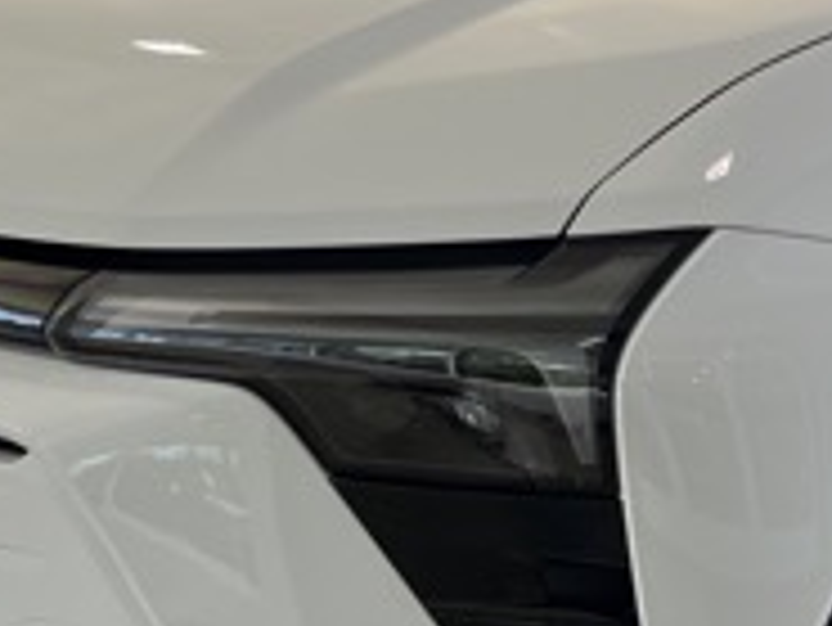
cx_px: 801
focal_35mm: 90
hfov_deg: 21.1
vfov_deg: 16.4
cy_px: 320
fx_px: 2165
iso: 40
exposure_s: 1/269
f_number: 1.6
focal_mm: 5.1
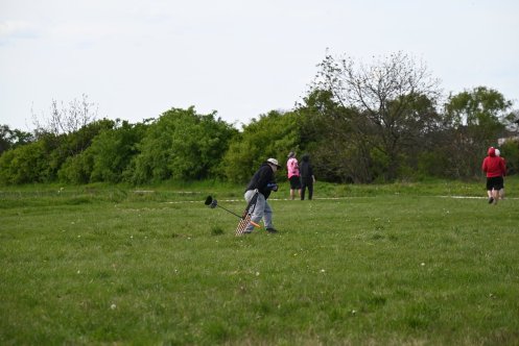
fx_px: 2092
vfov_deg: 9.5
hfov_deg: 14.1
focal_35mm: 145
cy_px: 173
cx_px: 260
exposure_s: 1/1250
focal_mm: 145
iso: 320
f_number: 5
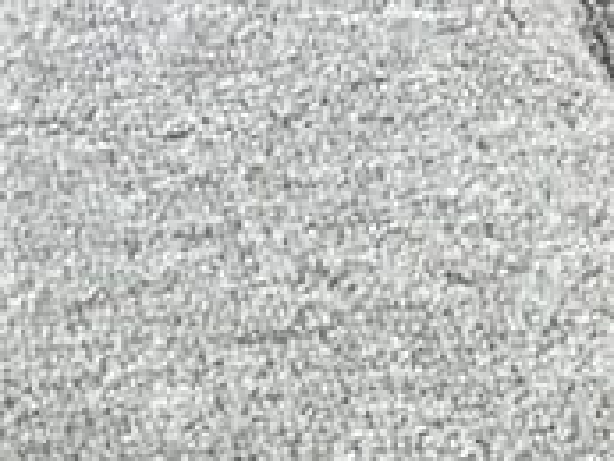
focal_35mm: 161
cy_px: 846
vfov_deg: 8.8
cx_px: -763
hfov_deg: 10.8
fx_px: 2858
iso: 25
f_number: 2.4
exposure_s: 1/241
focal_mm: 3.3
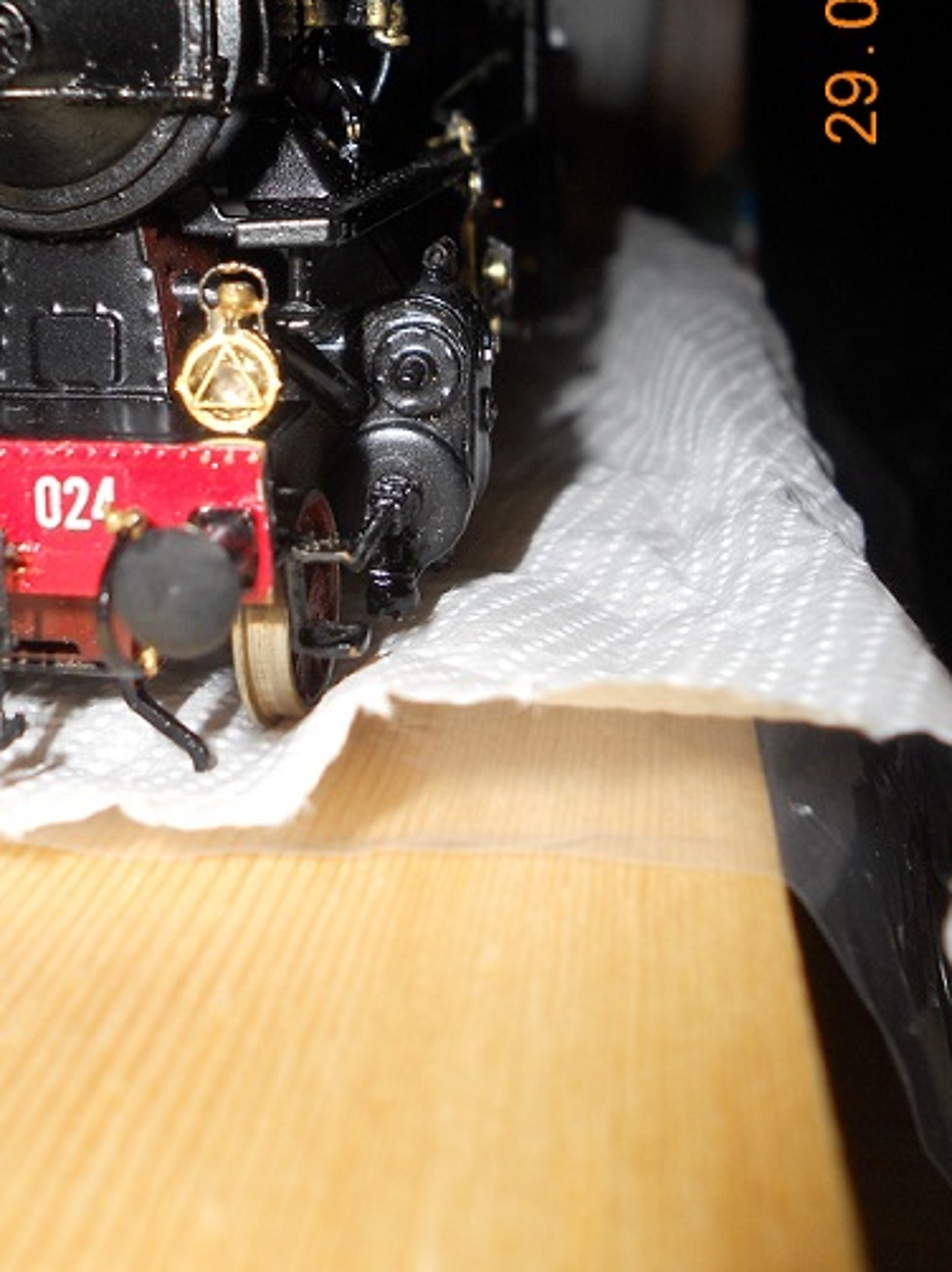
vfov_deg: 38.1
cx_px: 279
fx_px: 1798
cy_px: 350
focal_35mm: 49
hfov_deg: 29.3
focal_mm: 5.8
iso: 80
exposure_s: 1/25
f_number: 8.8
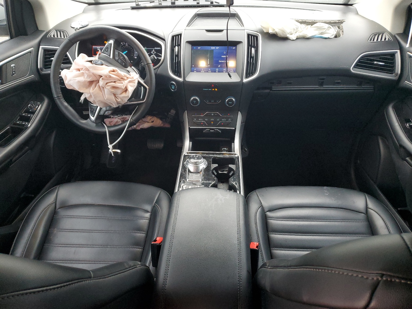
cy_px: 154
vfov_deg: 53.1
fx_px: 309
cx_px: 206
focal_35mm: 26
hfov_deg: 67.3
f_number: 1.5
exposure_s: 1/60.2
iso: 165
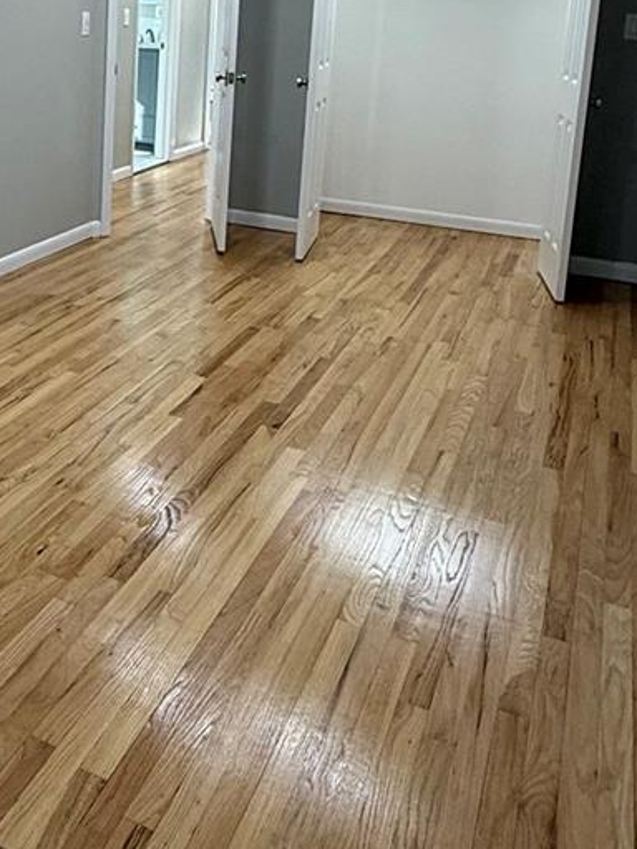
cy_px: 164
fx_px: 1031
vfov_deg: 42.7
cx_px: 10
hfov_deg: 31.9
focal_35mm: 42
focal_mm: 2.22
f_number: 2.2
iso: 200
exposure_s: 1/120
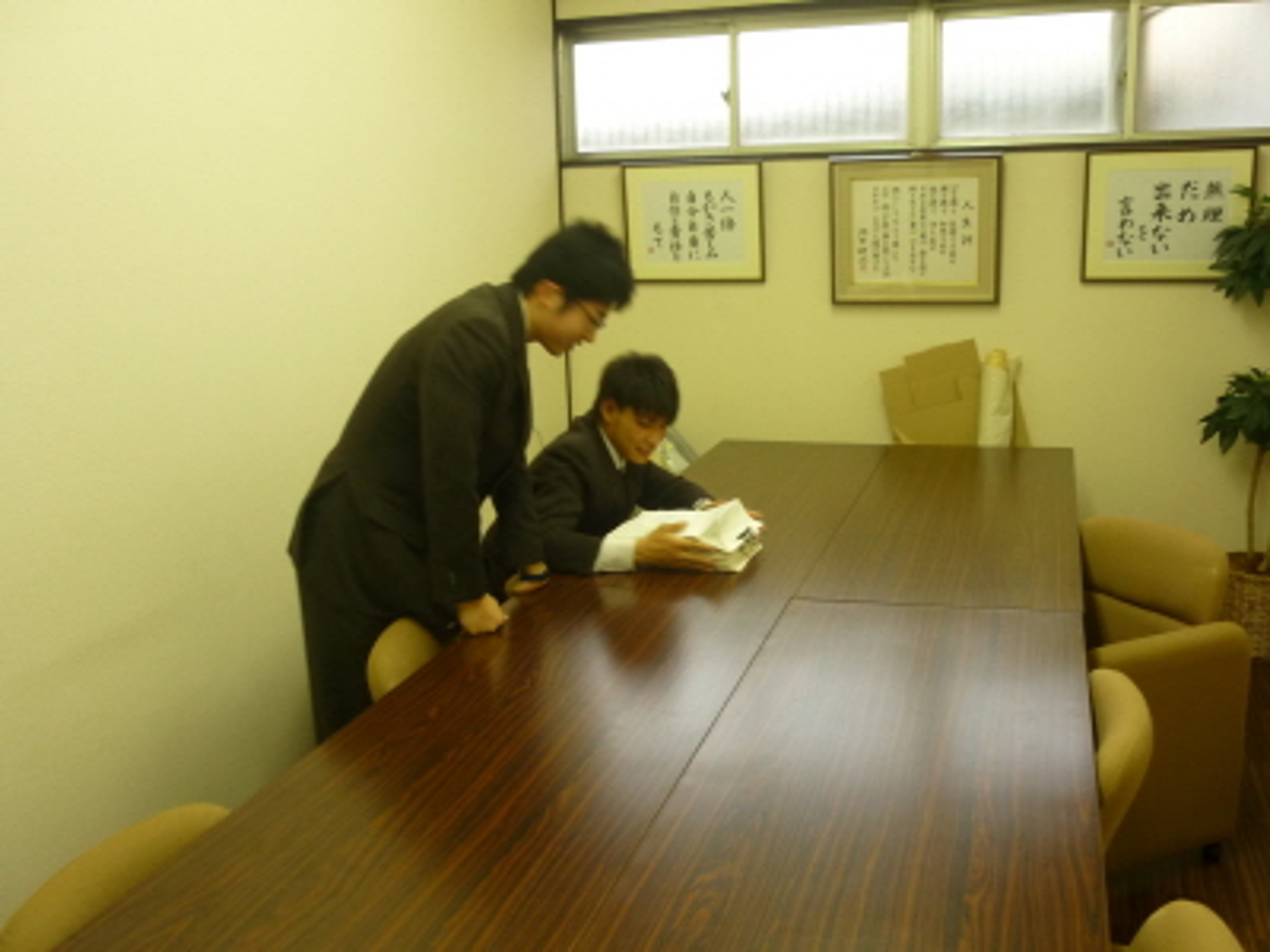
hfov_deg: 55.4
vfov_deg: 42.9
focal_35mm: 33
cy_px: 476
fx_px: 1211
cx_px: 635
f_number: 2.8
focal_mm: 5.5
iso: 160
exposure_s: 1/30
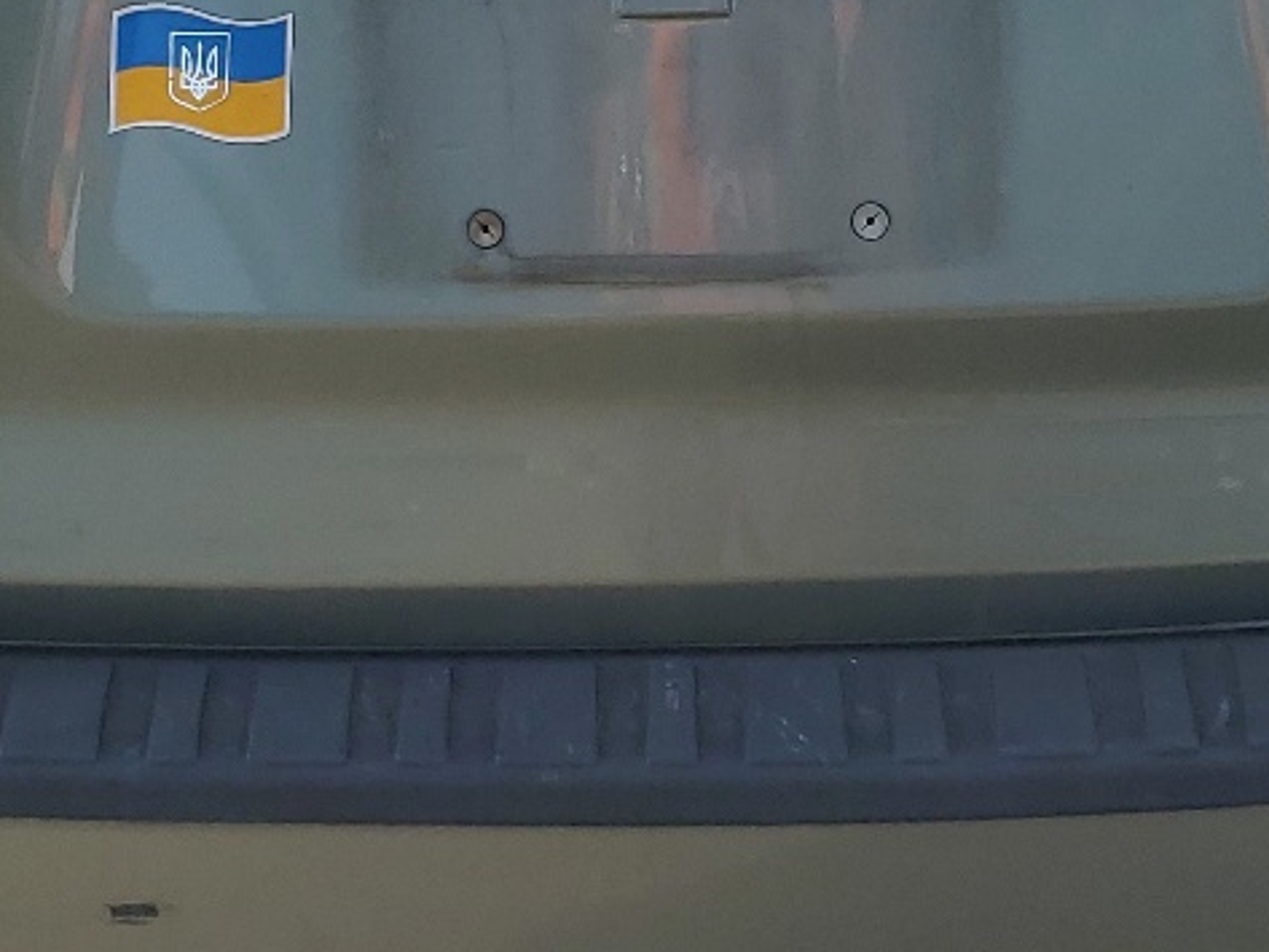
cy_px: -142
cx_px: 719
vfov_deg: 16.2
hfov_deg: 22.2
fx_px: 3227
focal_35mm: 88
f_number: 1.5
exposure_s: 1/2500
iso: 50
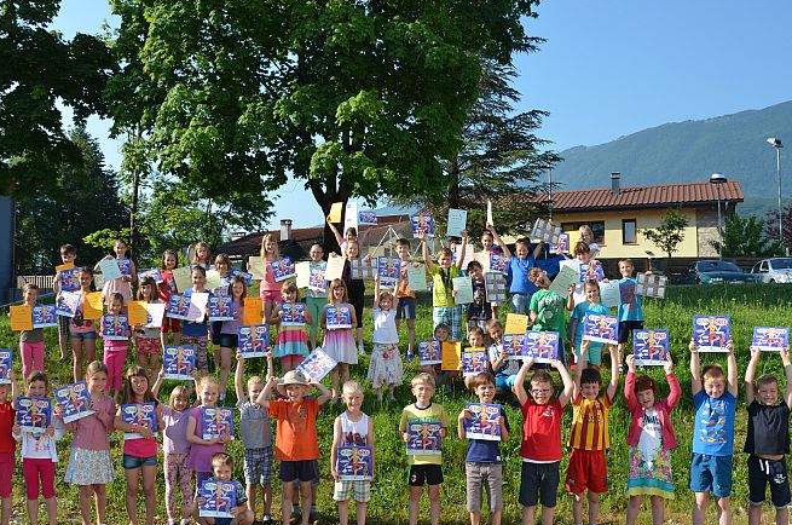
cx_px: 376
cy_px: 279
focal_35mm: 33
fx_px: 725
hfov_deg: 57.3
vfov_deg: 39.8
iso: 200
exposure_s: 1/250
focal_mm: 18
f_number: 9
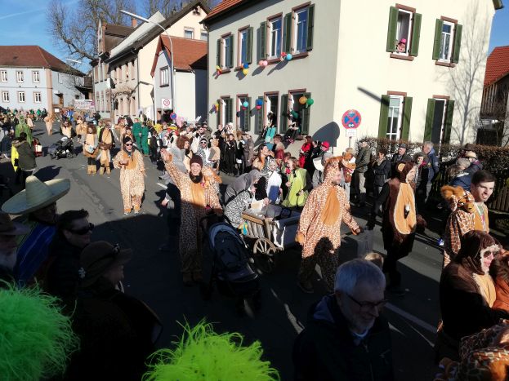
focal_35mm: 27
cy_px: 190
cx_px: 254
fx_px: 397
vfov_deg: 51.3
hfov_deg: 65.3
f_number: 2.2
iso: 50
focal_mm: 3.81
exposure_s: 1/1192
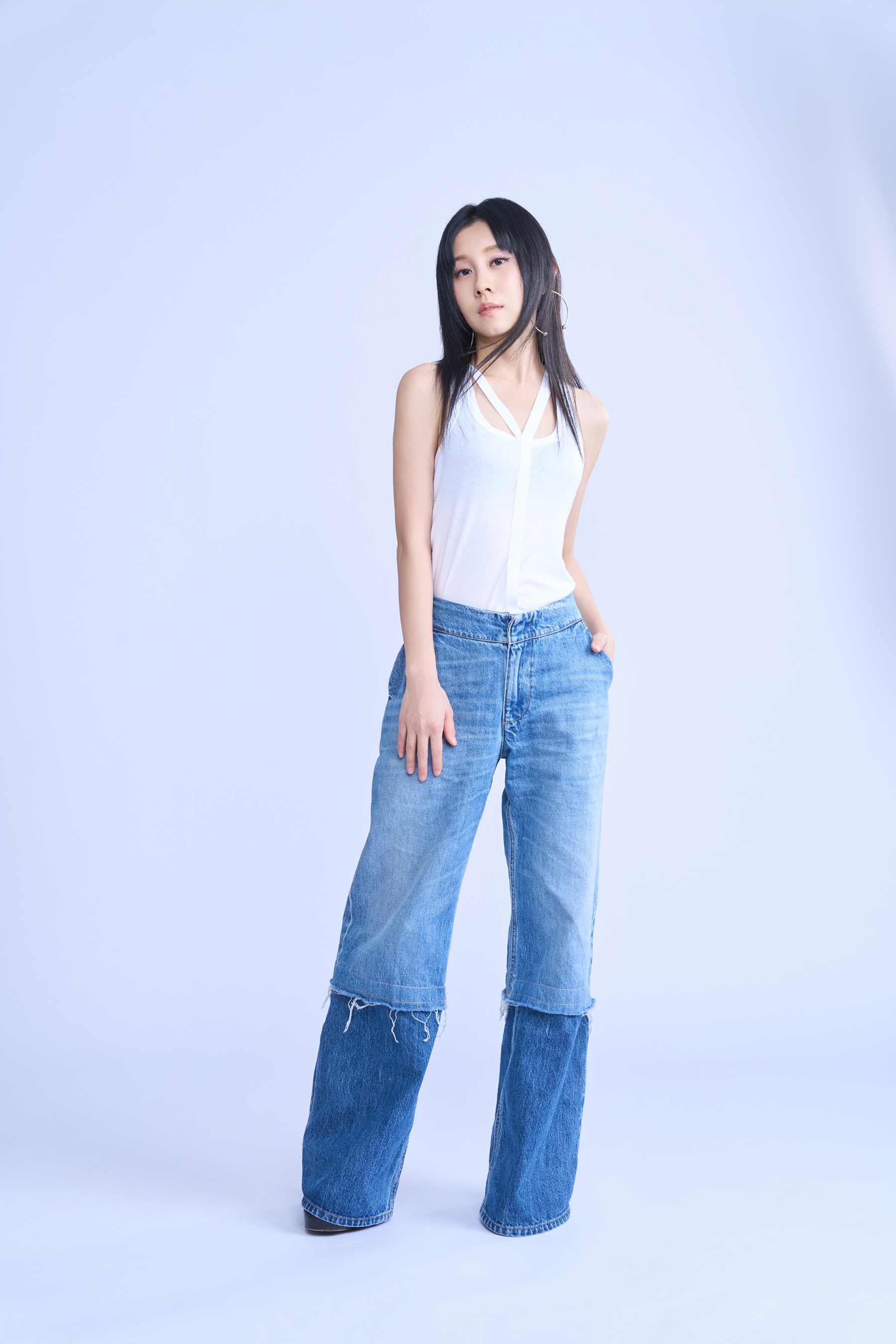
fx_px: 1818
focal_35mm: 49
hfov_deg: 27.7
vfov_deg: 40.6
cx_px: 448
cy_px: 672
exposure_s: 1/200
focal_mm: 48.7
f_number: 7.1
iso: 200
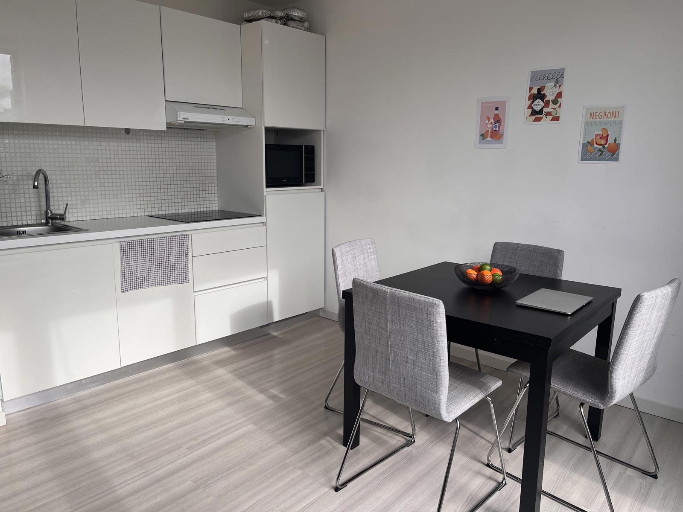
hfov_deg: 67.3
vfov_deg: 53.1
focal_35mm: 26
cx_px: 342
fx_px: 513
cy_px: 256
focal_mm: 5.1
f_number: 1.6
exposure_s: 1/508
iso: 50
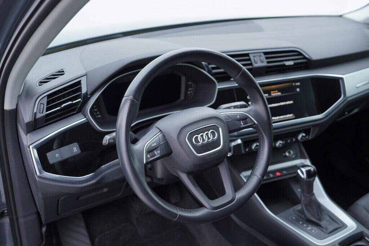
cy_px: 123
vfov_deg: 36.9
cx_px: 184
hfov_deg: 53.1
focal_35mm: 36
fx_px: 369
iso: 125
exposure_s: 1/40
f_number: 2.8
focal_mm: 24
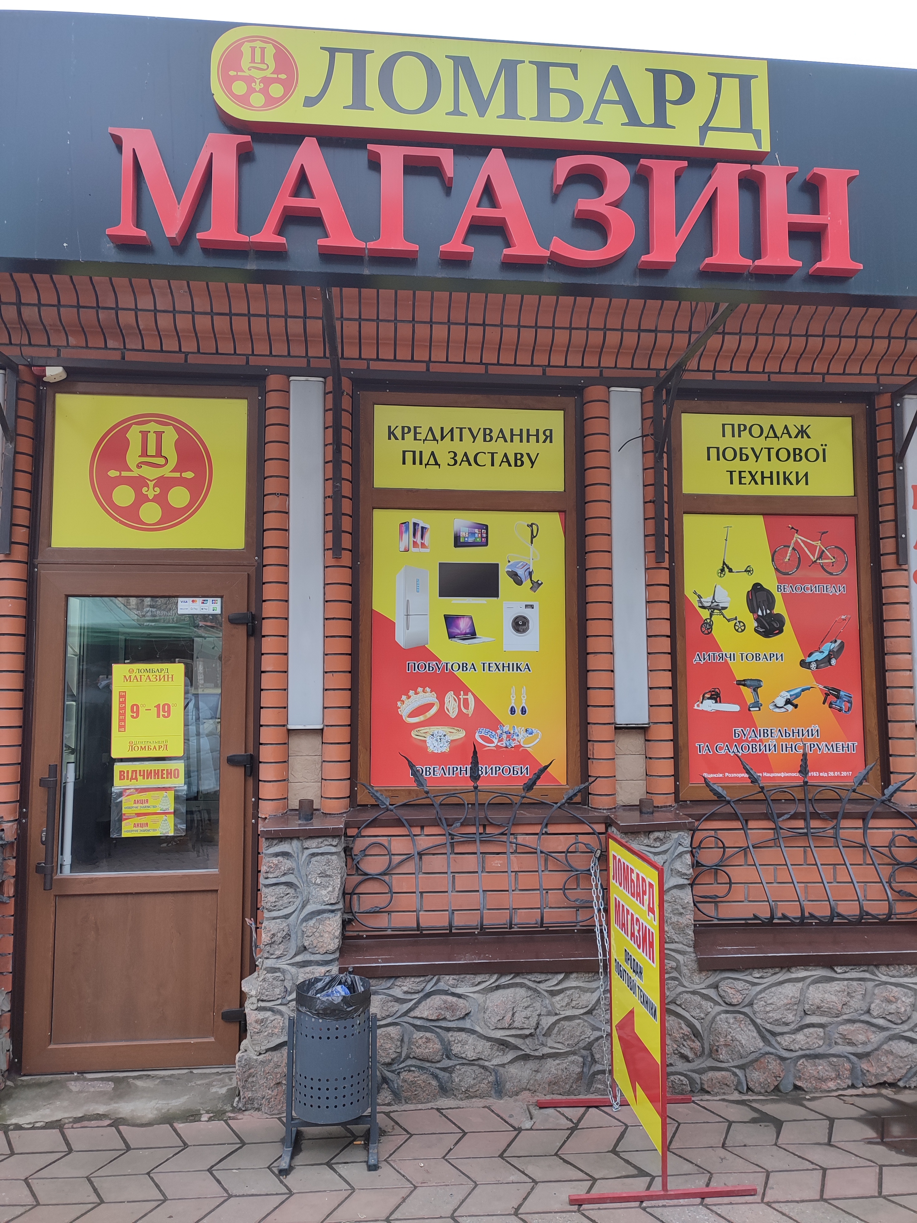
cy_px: 612
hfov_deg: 54.9
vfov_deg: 69.4
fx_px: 883
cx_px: 458
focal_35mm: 25
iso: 50
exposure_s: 1/103
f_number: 1.9
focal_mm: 6.04
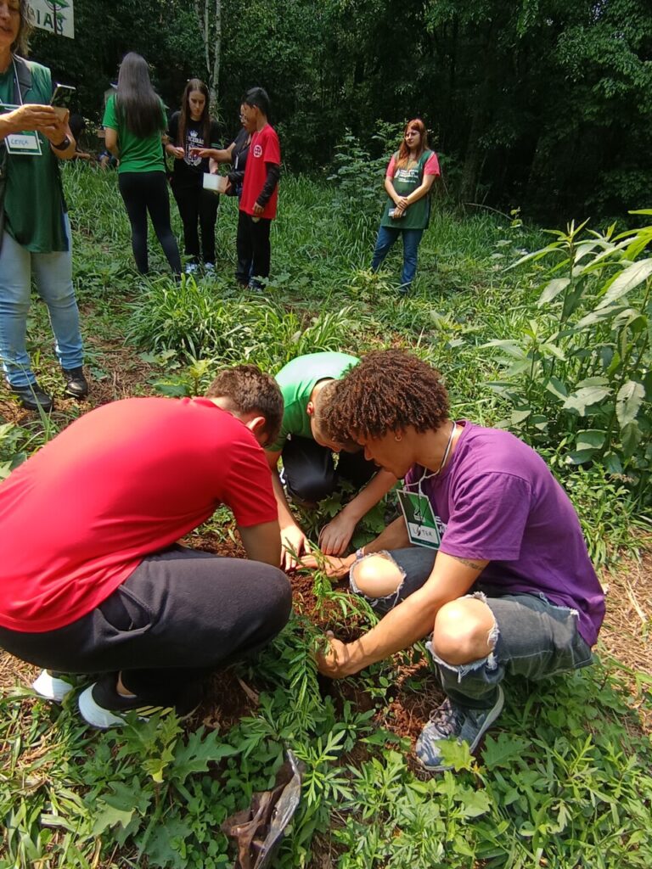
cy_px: 434
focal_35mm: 16
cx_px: 326
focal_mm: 1.65
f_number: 2.2
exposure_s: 1/230
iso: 50
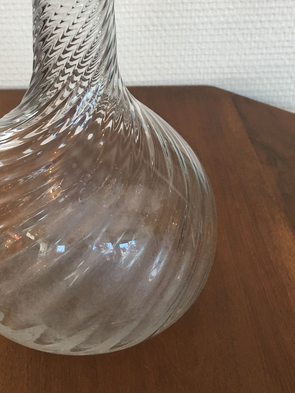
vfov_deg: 32.5
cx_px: 82
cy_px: 89
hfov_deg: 25.0
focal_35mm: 58
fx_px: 659
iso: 50
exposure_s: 1/33
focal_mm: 4.15
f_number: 2.2
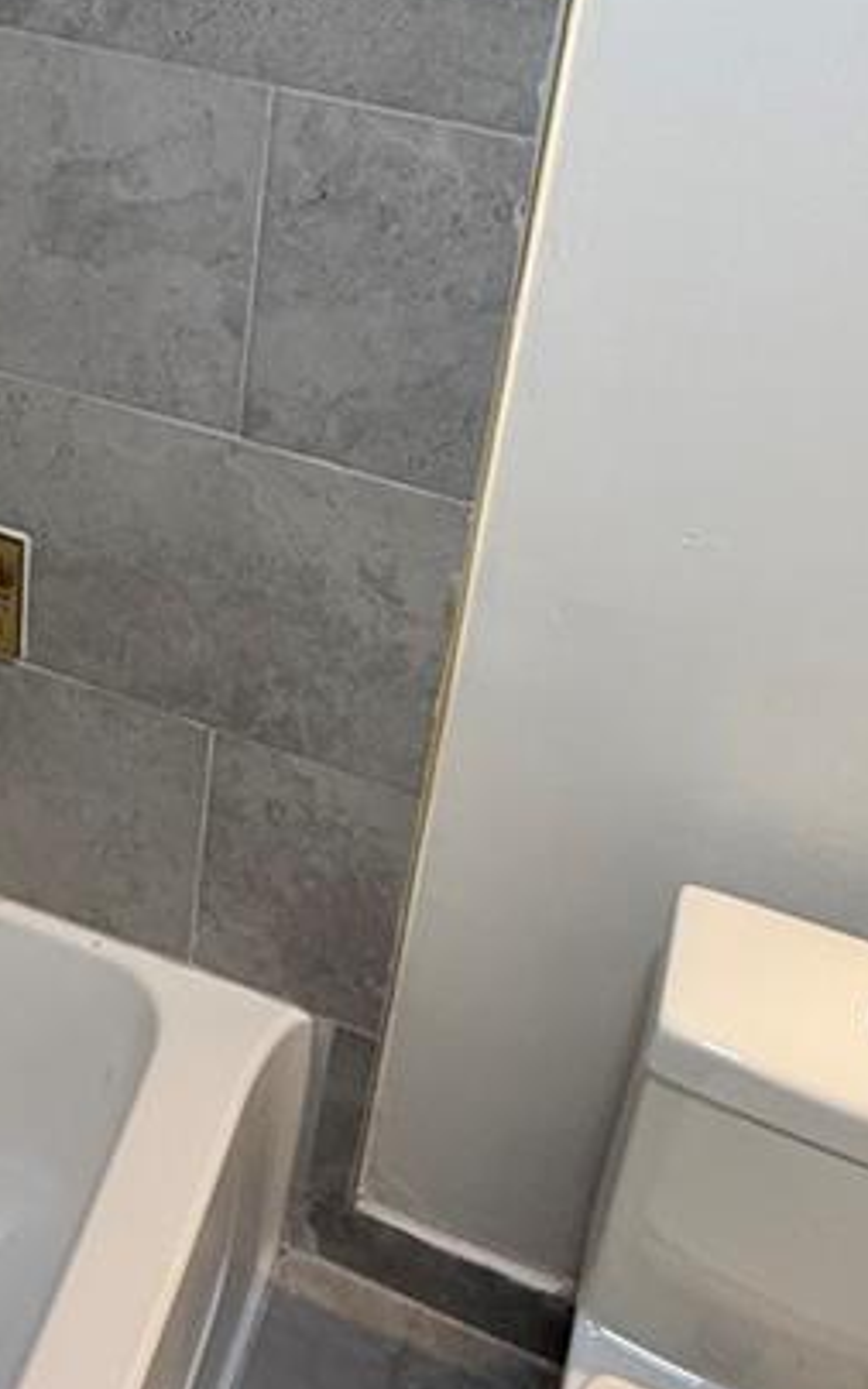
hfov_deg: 28.7
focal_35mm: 44
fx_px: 1666
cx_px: 196
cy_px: 250
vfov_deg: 42.9
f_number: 2.2
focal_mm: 2.22
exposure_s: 1/120
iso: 160
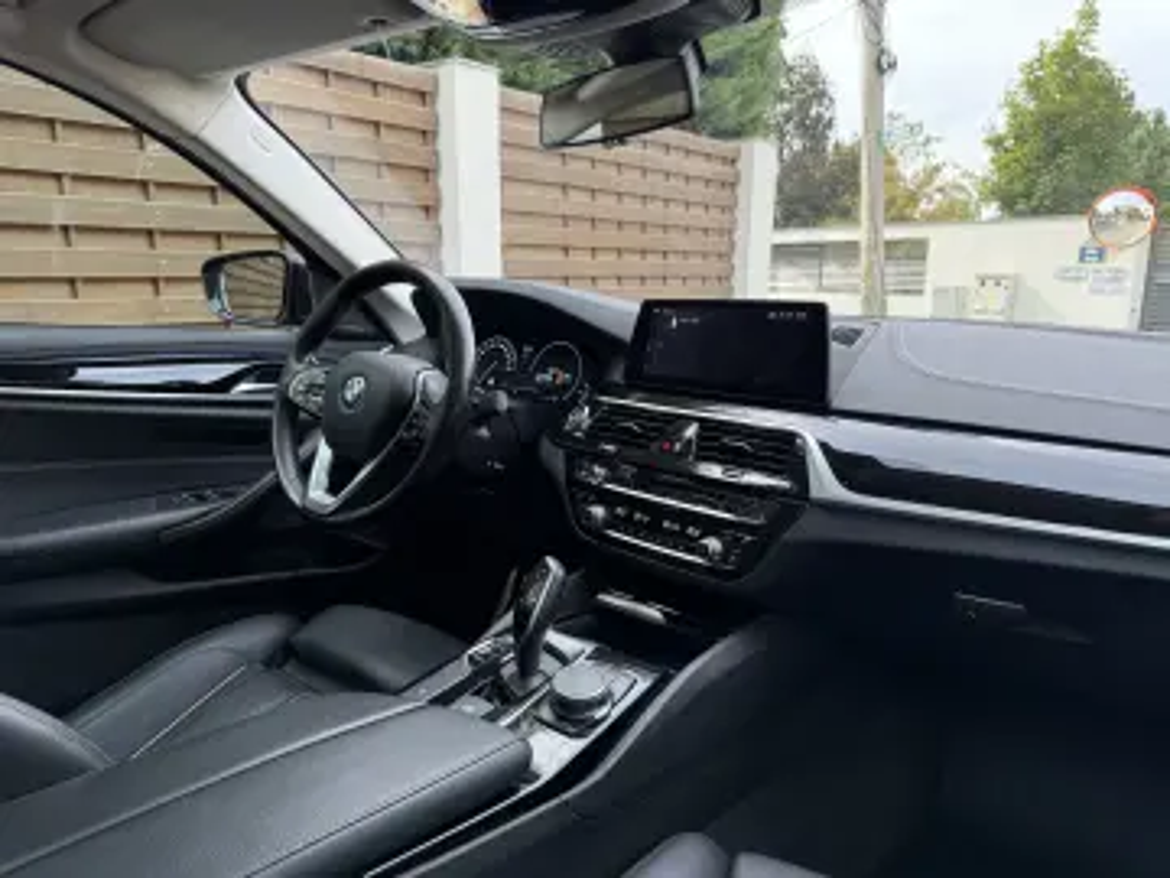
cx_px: 585
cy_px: 439
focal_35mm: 24
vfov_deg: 56.8
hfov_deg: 71.6
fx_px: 811
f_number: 1.78
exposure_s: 1/302
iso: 100
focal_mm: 6.76
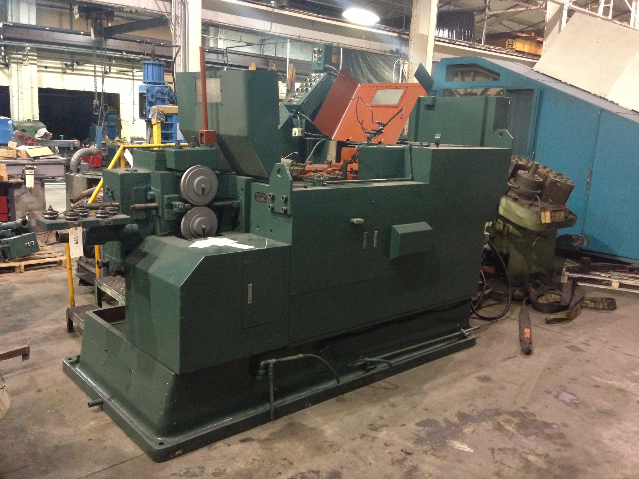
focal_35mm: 33
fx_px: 609
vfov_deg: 42.9
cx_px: 320
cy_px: 240
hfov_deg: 55.4
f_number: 2.4
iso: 640
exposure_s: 1/15
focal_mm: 4.13
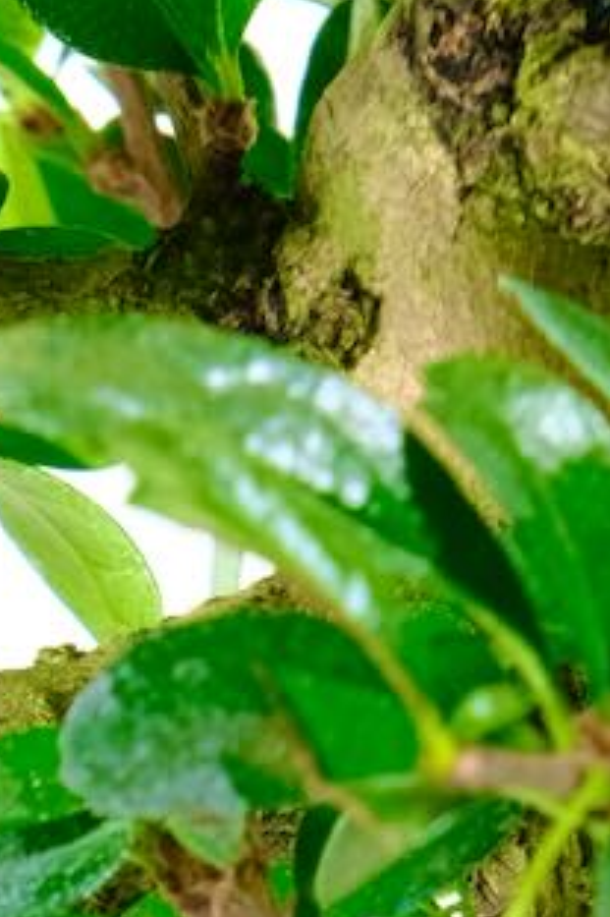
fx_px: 12569
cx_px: -530
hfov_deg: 2.8
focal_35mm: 494
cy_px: 1542
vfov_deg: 4.1
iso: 1600
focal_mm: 80
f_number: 8
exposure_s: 1/30
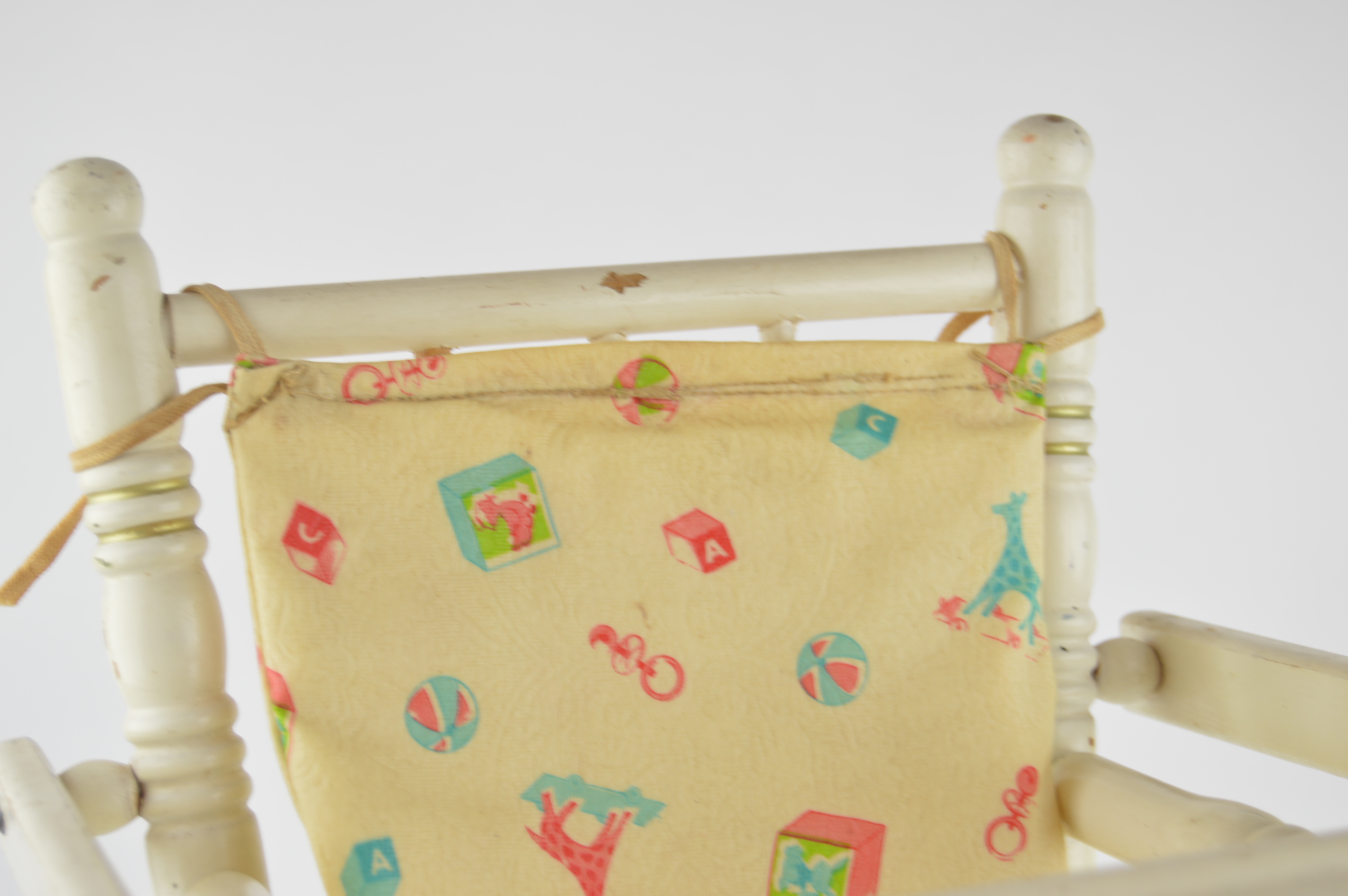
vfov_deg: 18.9
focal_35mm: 72
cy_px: 448
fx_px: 2694
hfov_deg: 28.1
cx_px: 674
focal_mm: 48
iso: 100
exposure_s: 1/25
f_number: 6.3
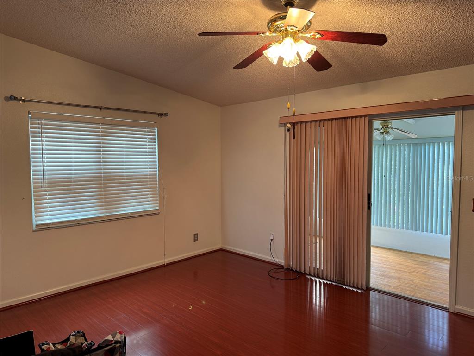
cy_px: 178
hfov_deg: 71.6
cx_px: 237
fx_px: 329
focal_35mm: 24
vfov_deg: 56.8
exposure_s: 1/60
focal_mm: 6.76
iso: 160
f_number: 1.78
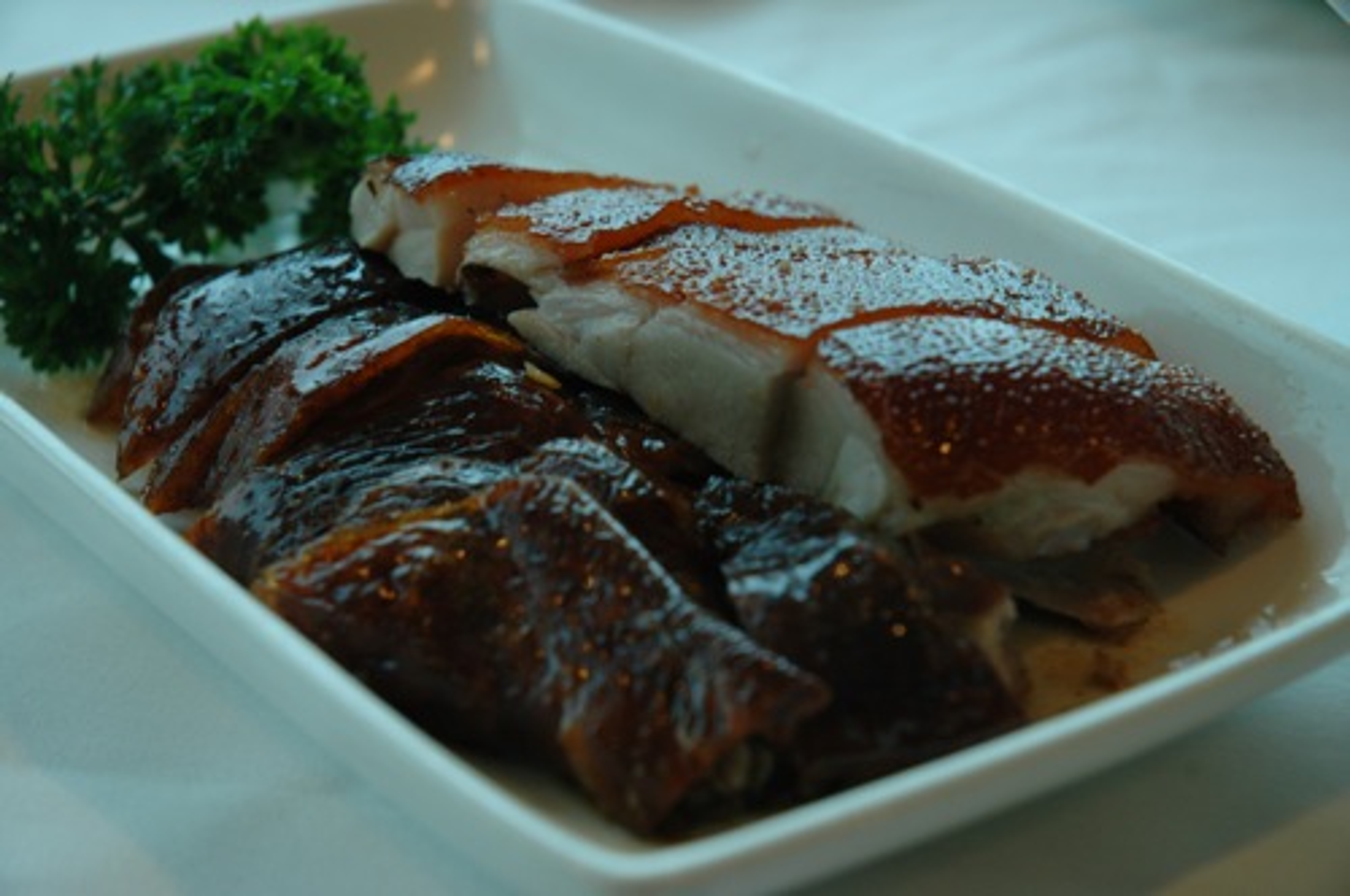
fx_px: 3932
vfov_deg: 13.0
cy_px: 448
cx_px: 675
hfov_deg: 19.5
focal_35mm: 105
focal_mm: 70
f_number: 6.3
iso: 200
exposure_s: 1/30
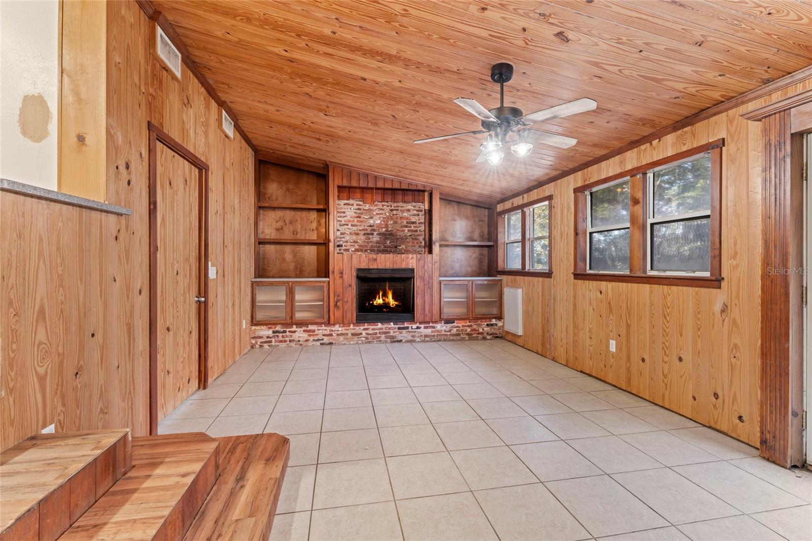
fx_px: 347
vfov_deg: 75.8
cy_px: 270
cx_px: 406
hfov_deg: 98.9
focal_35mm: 15
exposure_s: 3.2
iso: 320
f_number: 9
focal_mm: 15.4
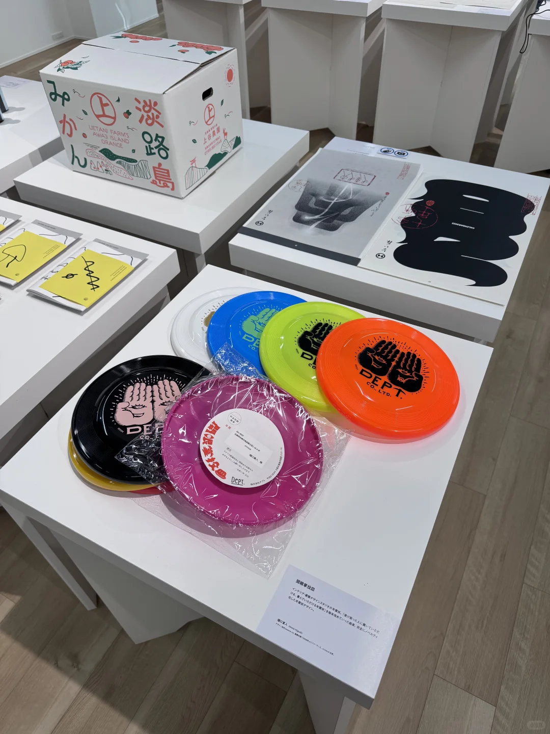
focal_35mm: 24
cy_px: 367
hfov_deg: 56.8
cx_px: 275
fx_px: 508
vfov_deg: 71.6
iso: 80
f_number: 1.78
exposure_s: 1/503
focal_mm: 6.76
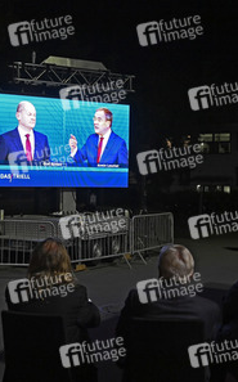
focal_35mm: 48
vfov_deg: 41.9
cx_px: 59
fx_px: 499
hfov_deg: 26.5
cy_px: 192
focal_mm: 31
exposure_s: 1/160
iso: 4000
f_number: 5
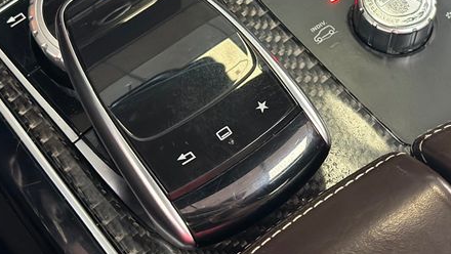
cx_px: 254
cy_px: 20
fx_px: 909
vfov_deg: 15.7
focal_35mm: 76
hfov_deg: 27.8
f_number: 1.78
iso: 640
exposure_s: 1/40
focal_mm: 6.86
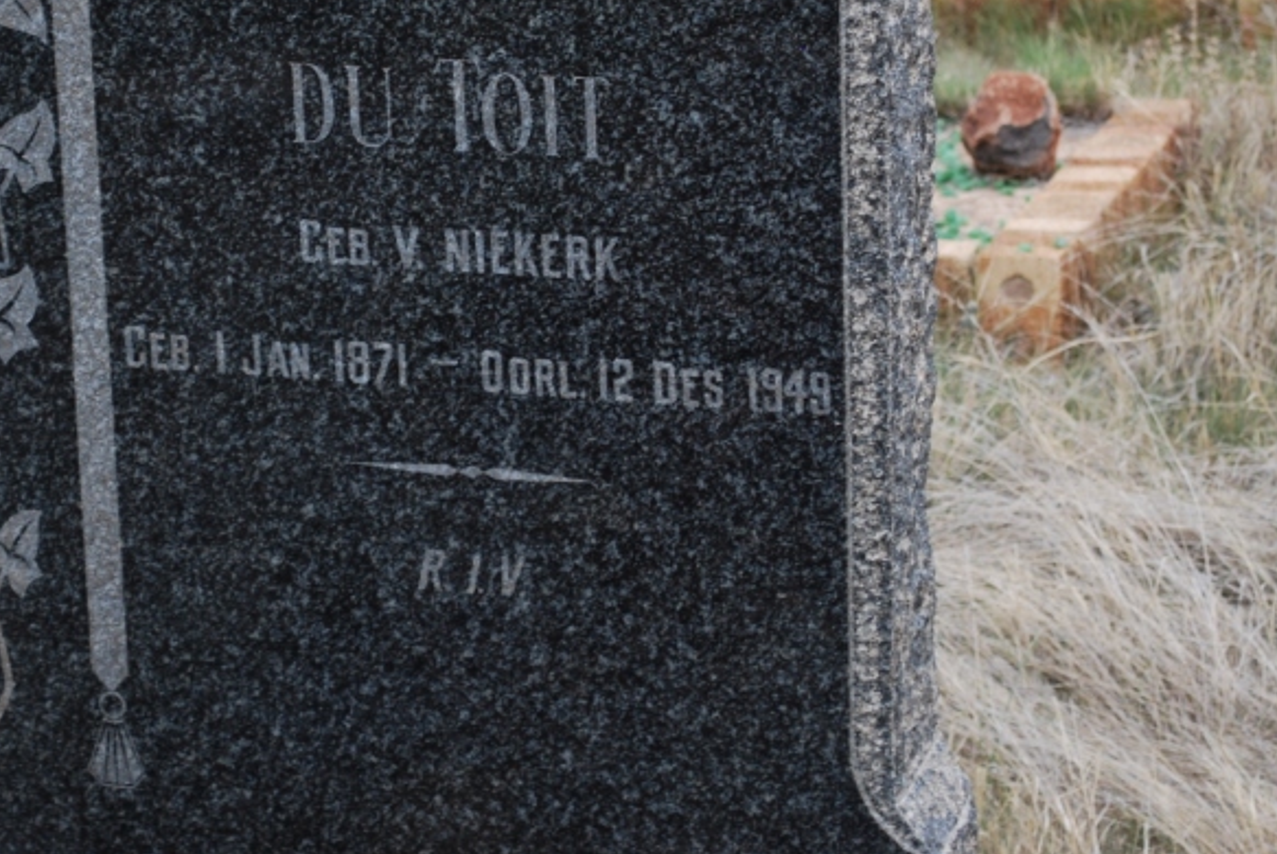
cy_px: 117
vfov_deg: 9.5
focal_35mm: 145
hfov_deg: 14.1
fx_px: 5144
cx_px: 456
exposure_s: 1/125
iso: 200
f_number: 5.6
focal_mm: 55
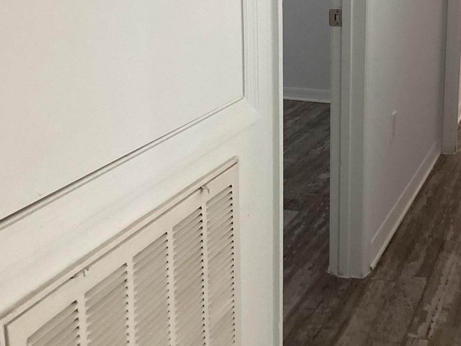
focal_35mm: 56
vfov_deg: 25.7
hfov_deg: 32.8
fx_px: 746
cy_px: 76
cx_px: 403
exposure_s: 1/60
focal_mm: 3.3
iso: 250
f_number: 2.4
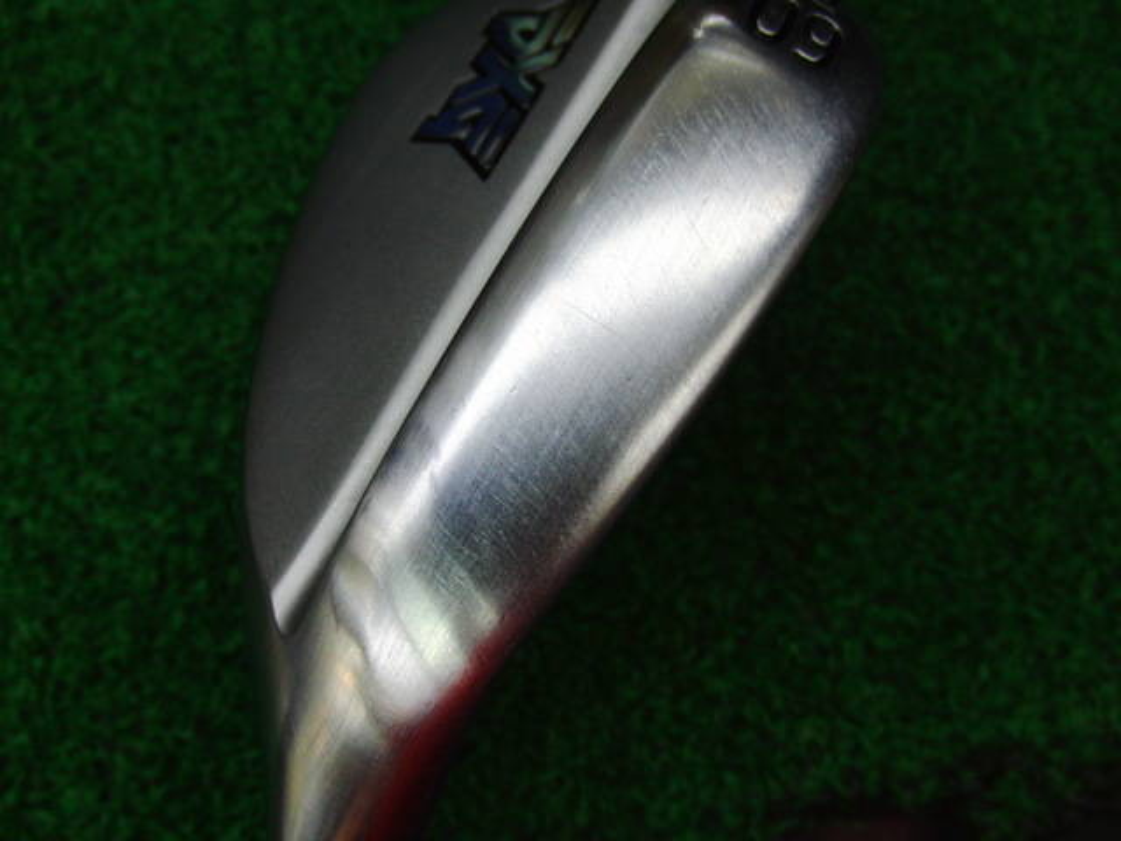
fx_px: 1198
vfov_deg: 38.7
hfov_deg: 50.1
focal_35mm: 37
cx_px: 560
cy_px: 420
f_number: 3.6
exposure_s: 1/80
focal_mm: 6.42
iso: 200
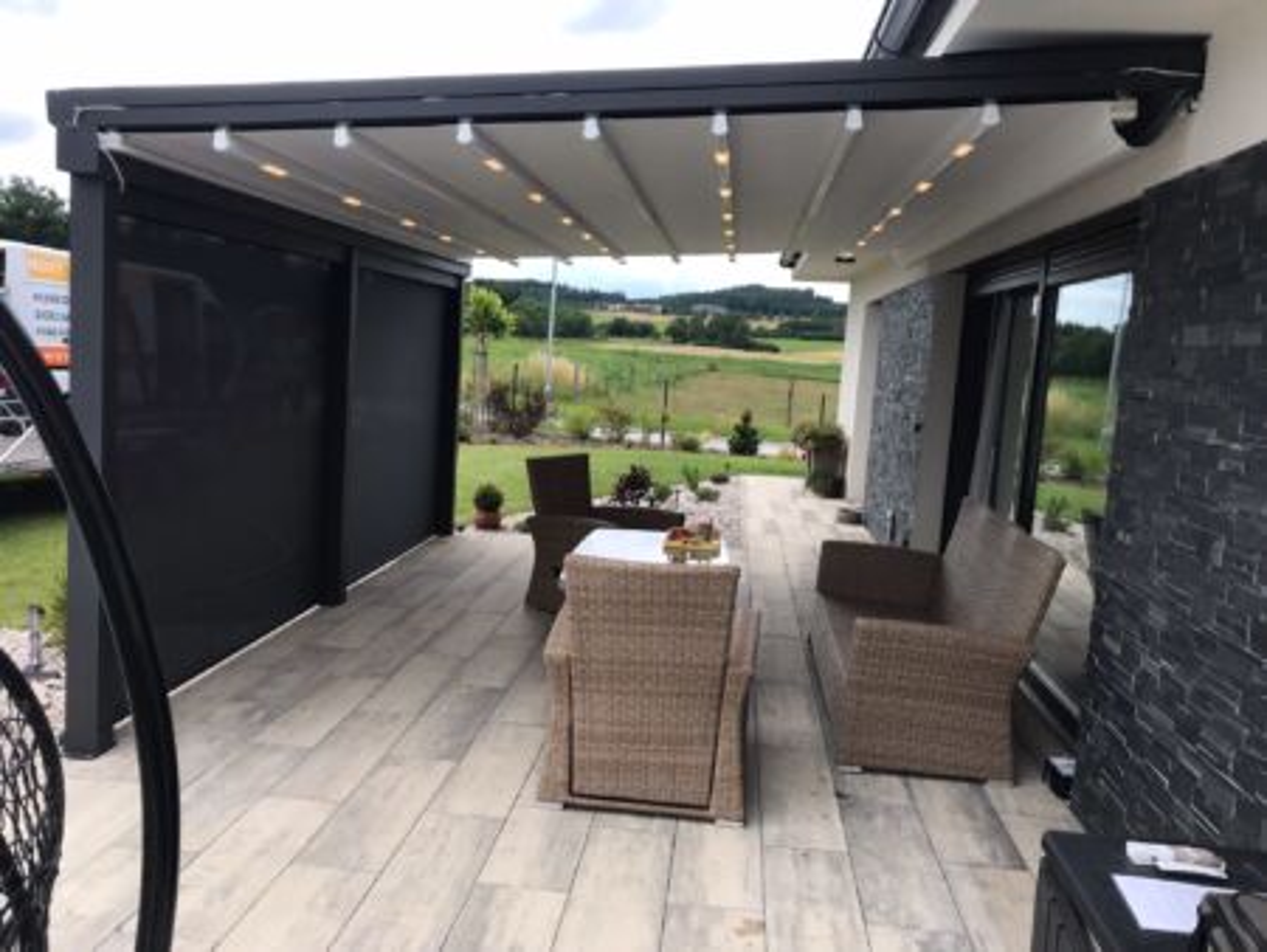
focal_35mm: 28
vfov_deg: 49.8
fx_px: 1025
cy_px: 476
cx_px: 634
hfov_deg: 63.4
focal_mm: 3.99
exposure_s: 1/766
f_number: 1.8
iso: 20
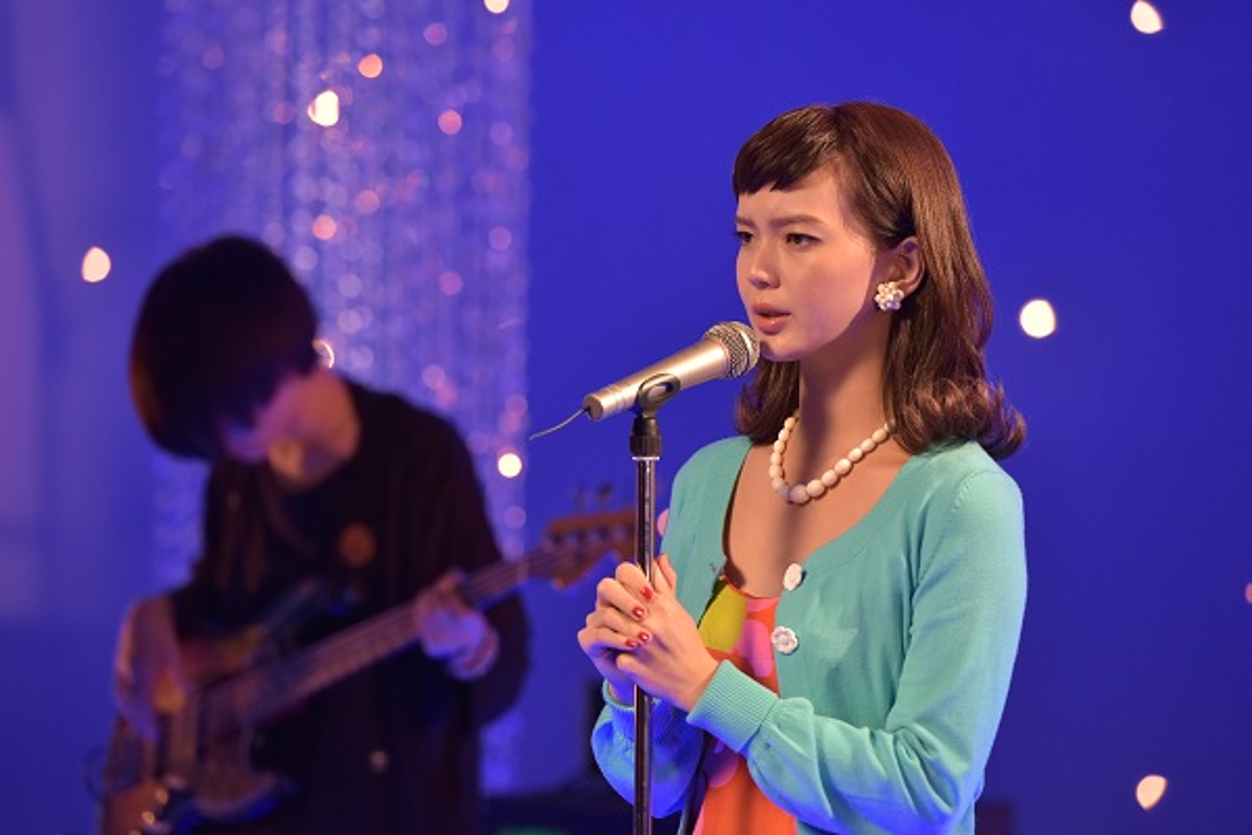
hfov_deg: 10.8
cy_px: 418
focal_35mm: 190
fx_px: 6607
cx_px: 626
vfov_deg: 7.2
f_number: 4
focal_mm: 190
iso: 1600
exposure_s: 1/200
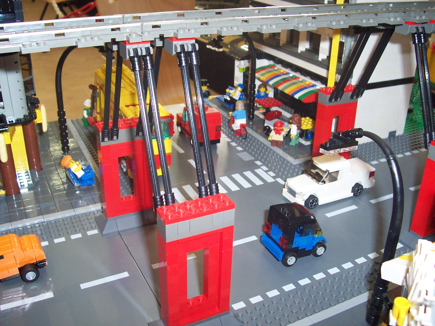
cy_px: 163
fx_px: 465
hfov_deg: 50.1
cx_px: 218
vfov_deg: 38.7
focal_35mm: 37
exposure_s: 1/60
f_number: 2.8
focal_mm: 5.6
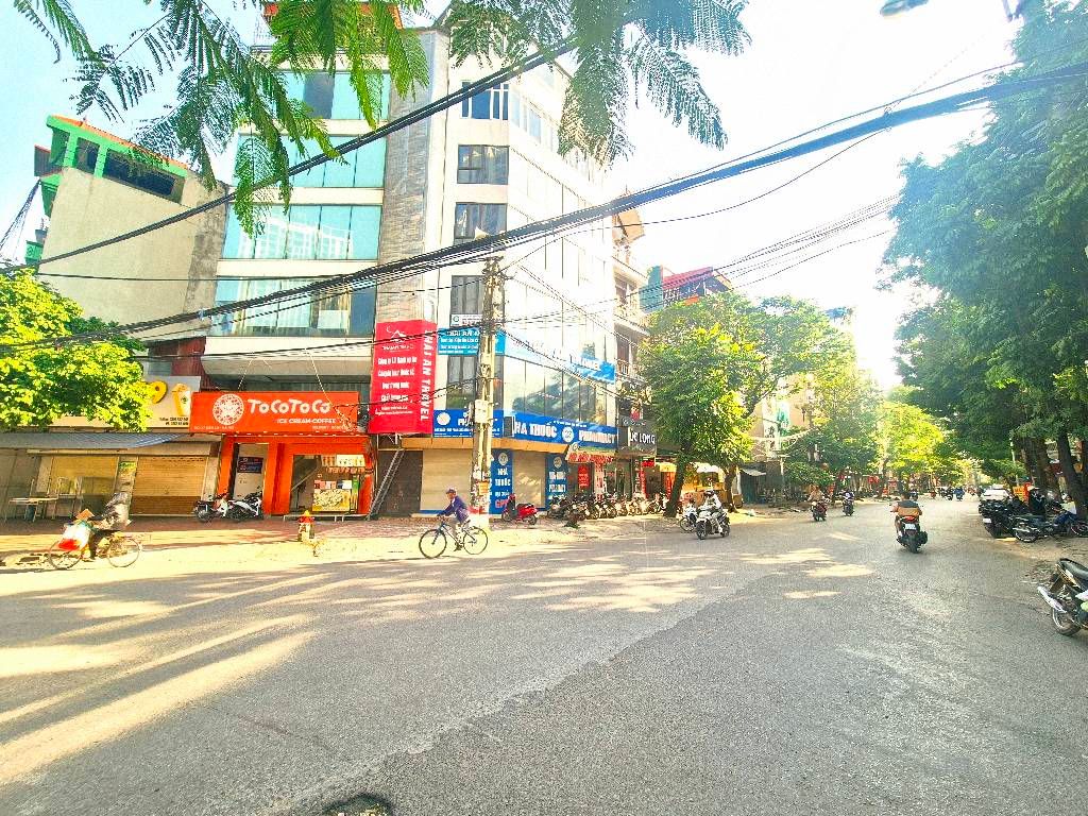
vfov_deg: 89.9
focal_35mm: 13
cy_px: 408
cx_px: 544
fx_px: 409
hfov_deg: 106.2
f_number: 2.2
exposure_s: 1/227
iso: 50
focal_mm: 2.2
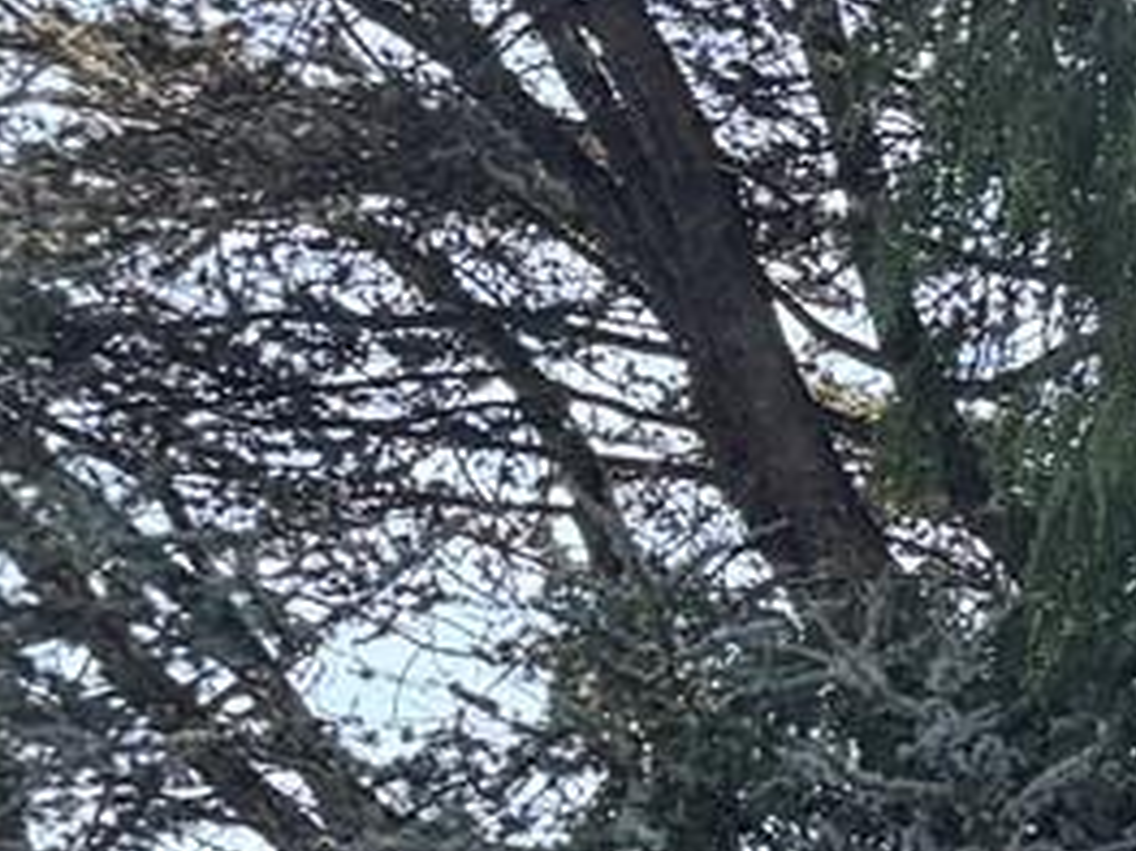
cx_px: 3650
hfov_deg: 8.5
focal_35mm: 187
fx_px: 6134
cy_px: 1404
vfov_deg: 7.7
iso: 80
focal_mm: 6.76
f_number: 1.78
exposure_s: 1/693
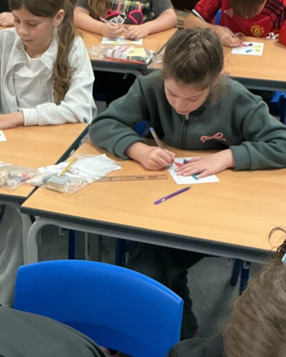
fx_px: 815
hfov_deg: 19.8
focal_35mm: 77
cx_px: 92
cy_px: 230
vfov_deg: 24.7
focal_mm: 3
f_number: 1.8
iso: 160
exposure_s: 1/60
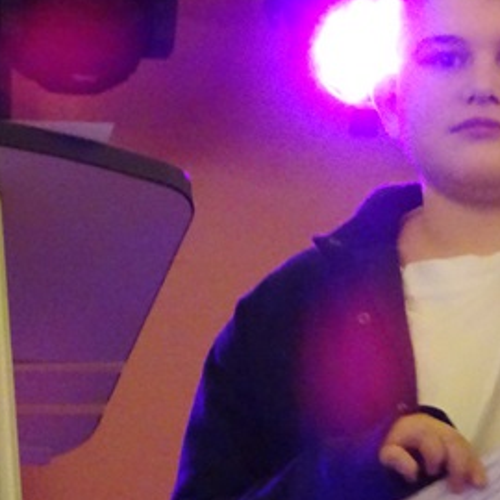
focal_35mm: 336
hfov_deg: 5.2
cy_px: 162
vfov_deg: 5.2
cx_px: 467
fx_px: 5491
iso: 3200
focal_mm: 28.74
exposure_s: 1/30
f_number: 5.6
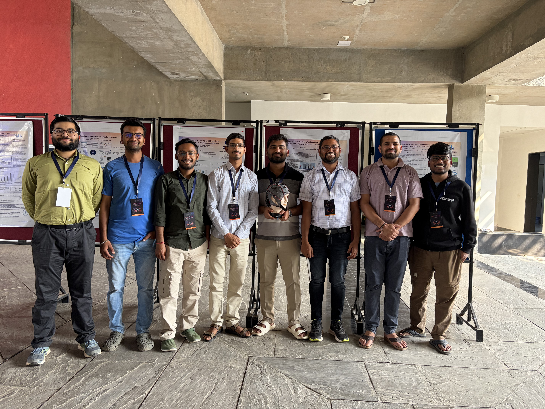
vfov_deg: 53.1
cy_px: 204
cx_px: 272
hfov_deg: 67.3
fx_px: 409
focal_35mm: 26
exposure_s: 1/60
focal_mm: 5.96
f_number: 1.6
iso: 160
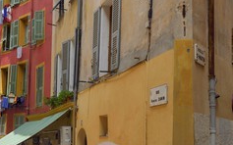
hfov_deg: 36.2
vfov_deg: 22.8
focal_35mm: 56
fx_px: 356
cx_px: 133
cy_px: 118
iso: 200
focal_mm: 31
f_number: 16
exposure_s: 1/160
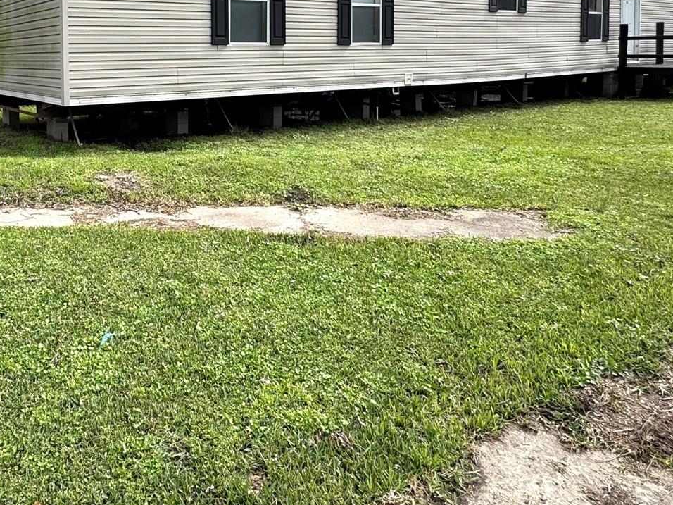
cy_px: 80
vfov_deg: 43.9
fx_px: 583
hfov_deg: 56.4
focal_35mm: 30
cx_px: 152
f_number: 2.2
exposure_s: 1/1198
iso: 40
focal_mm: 2.22
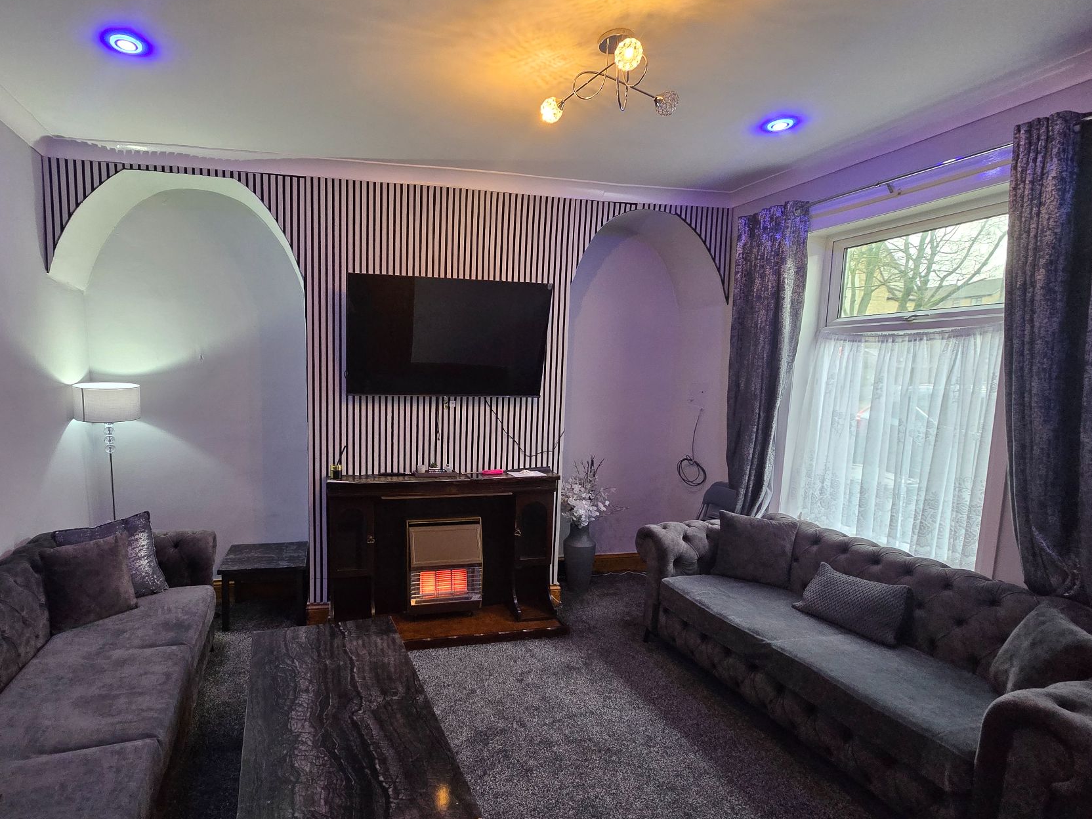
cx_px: 440
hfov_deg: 93.3
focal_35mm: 16
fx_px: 505
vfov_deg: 78.0
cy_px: 432
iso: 400
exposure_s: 1/100
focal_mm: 2.2
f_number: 2.2
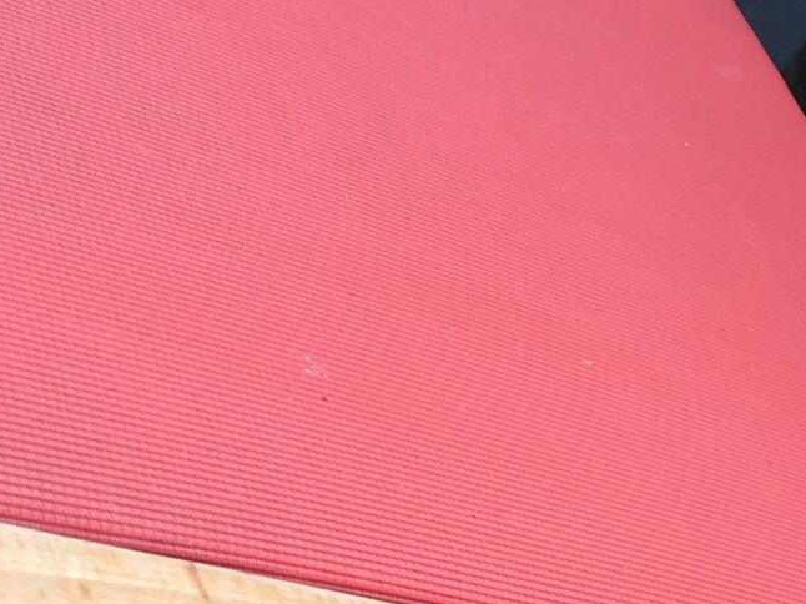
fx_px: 2141
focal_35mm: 92
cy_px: 680
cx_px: 865
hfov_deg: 20.4
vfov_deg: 15.6
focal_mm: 4.15
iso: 25
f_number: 2.2
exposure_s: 1/60
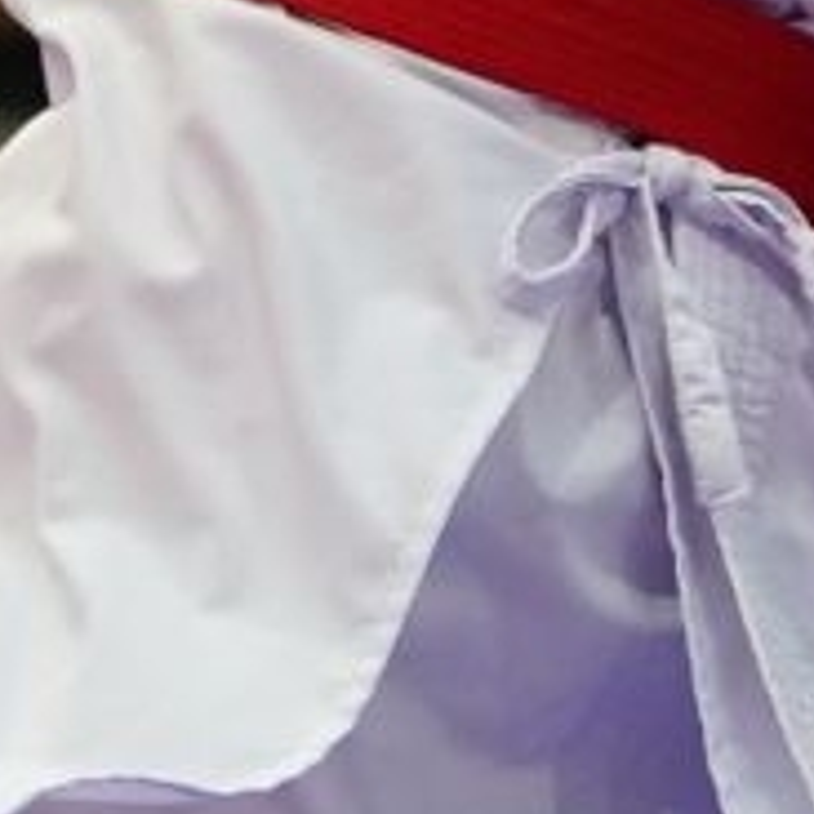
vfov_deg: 1.6
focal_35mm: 1081
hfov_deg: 1.6
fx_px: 28759
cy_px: -729
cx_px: 2113
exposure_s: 1/1000
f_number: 2.8
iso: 1600
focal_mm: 86
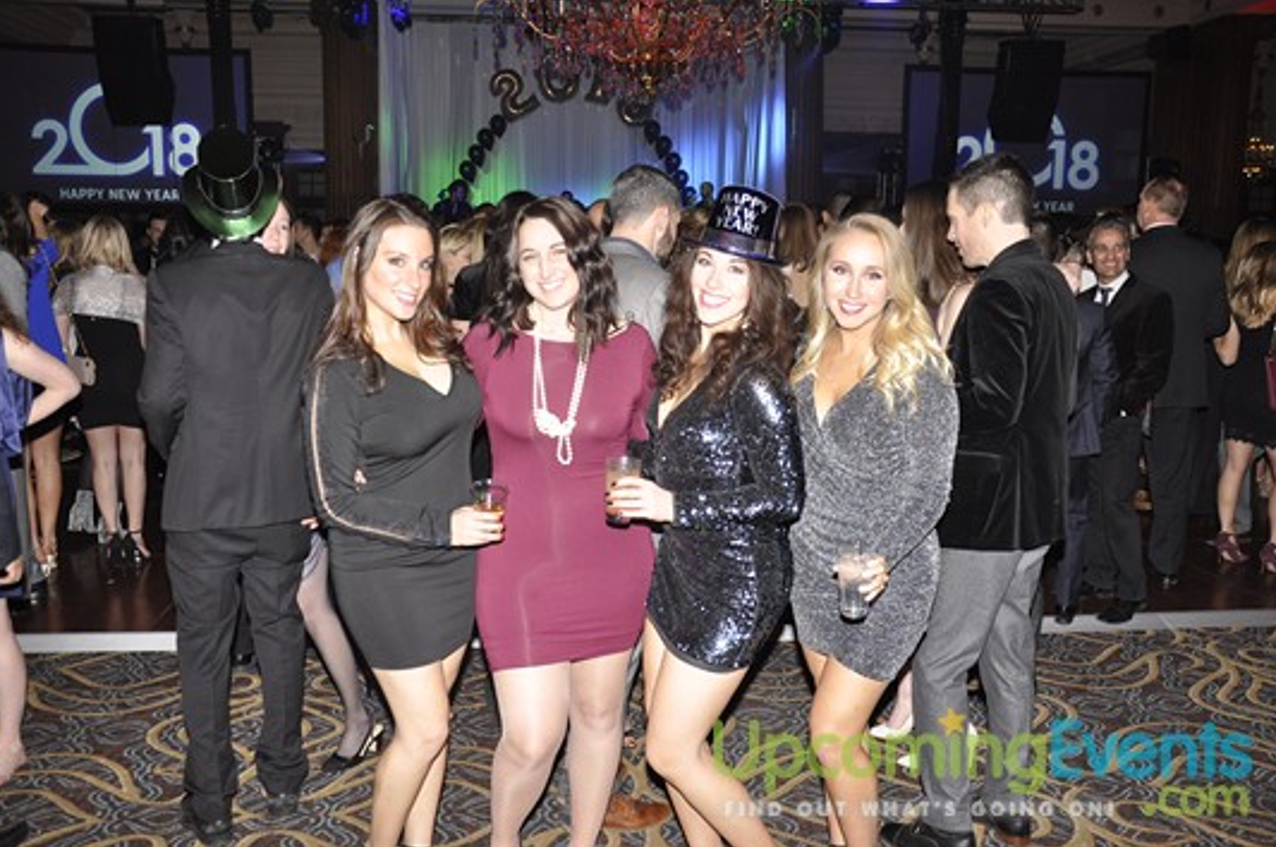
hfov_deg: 58.0
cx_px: 630
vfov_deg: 40.4
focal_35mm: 33
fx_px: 1151
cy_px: 418
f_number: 5
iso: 400
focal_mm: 21
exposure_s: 1/60
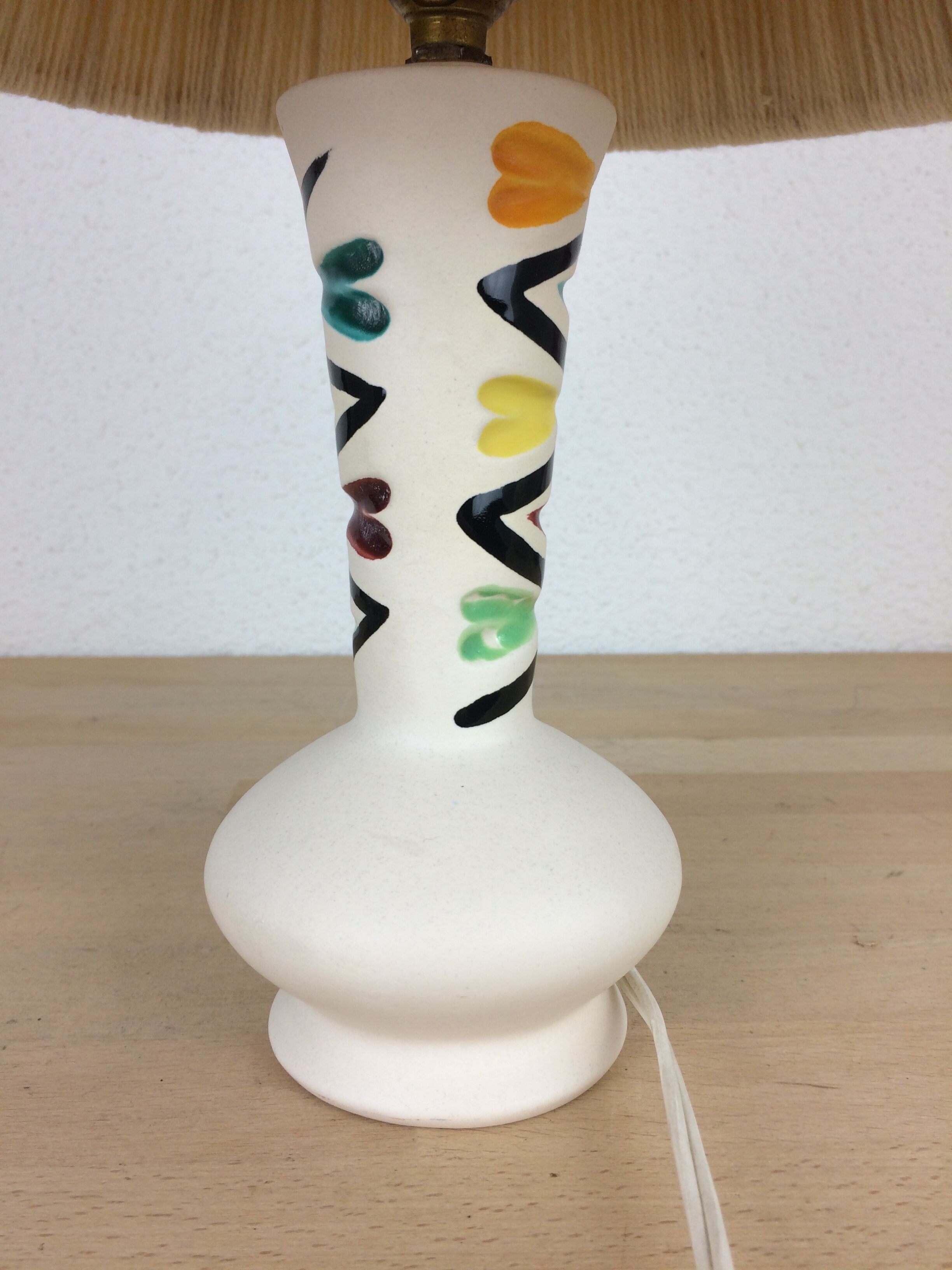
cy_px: 635
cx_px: 476
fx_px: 1063
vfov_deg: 61.7
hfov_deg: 48.2
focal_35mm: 29
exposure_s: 1/100
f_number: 2.2
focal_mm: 4.15
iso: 50
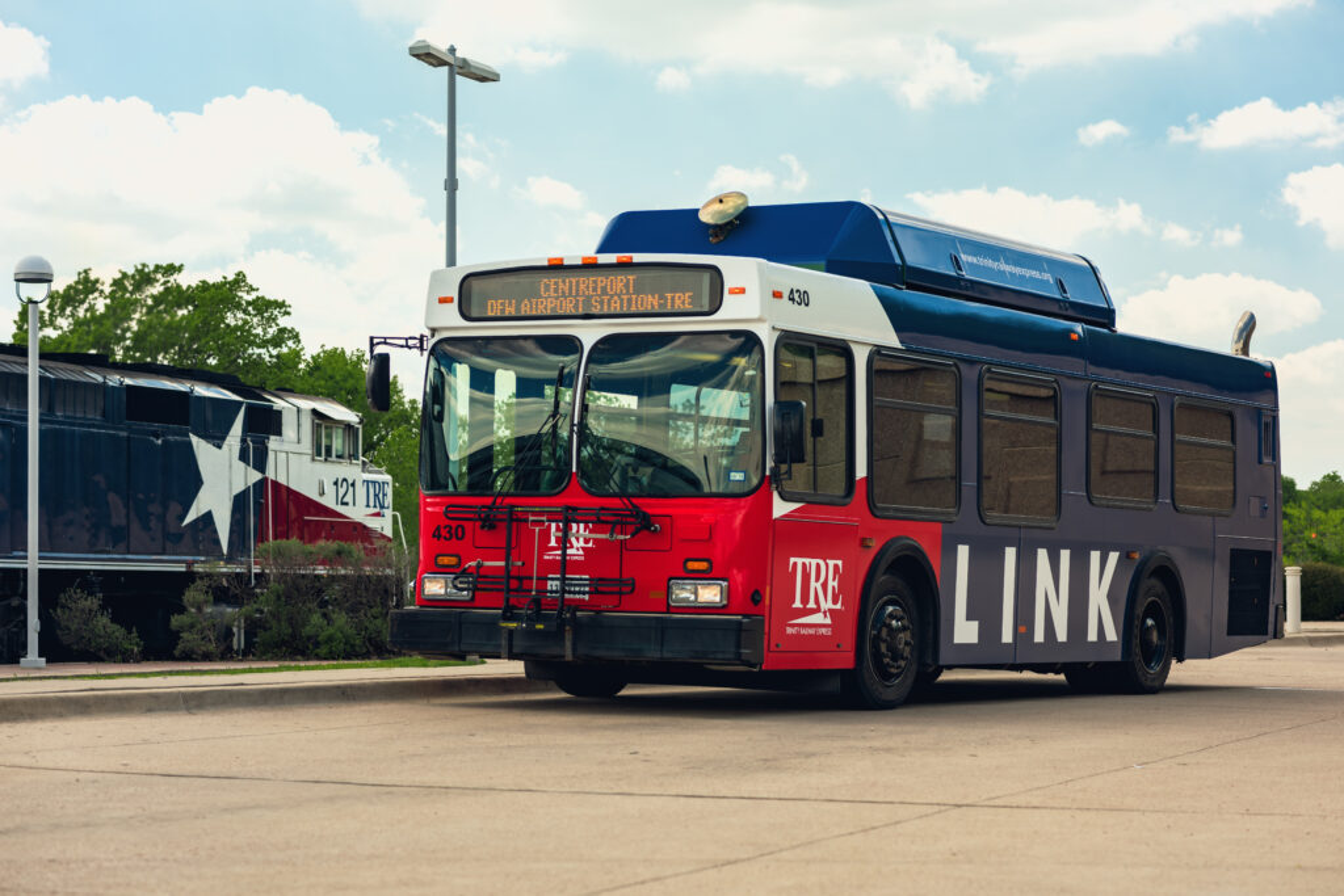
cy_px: 448
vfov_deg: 16.1
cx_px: 672
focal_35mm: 85
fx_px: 3174
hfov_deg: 23.9
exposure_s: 1/200
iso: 64
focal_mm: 85
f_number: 4.5
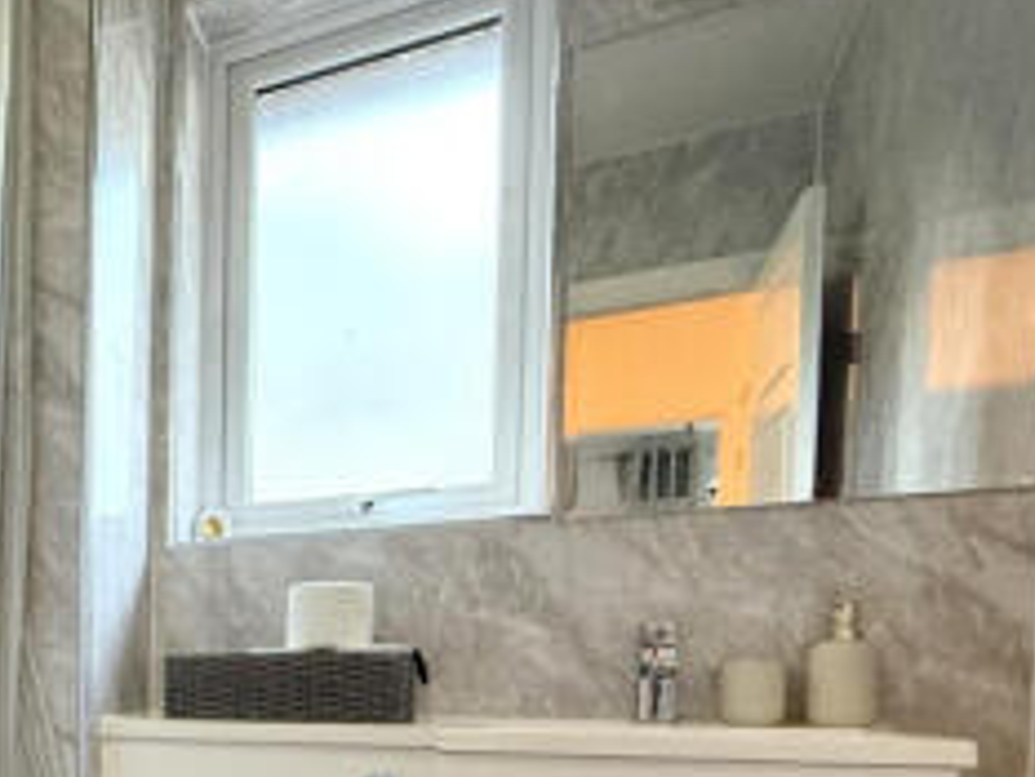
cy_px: 730
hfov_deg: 40.6
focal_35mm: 35
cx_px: -144
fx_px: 1047
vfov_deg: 37.5
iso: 500
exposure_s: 1/50
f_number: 2.2
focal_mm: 2.22
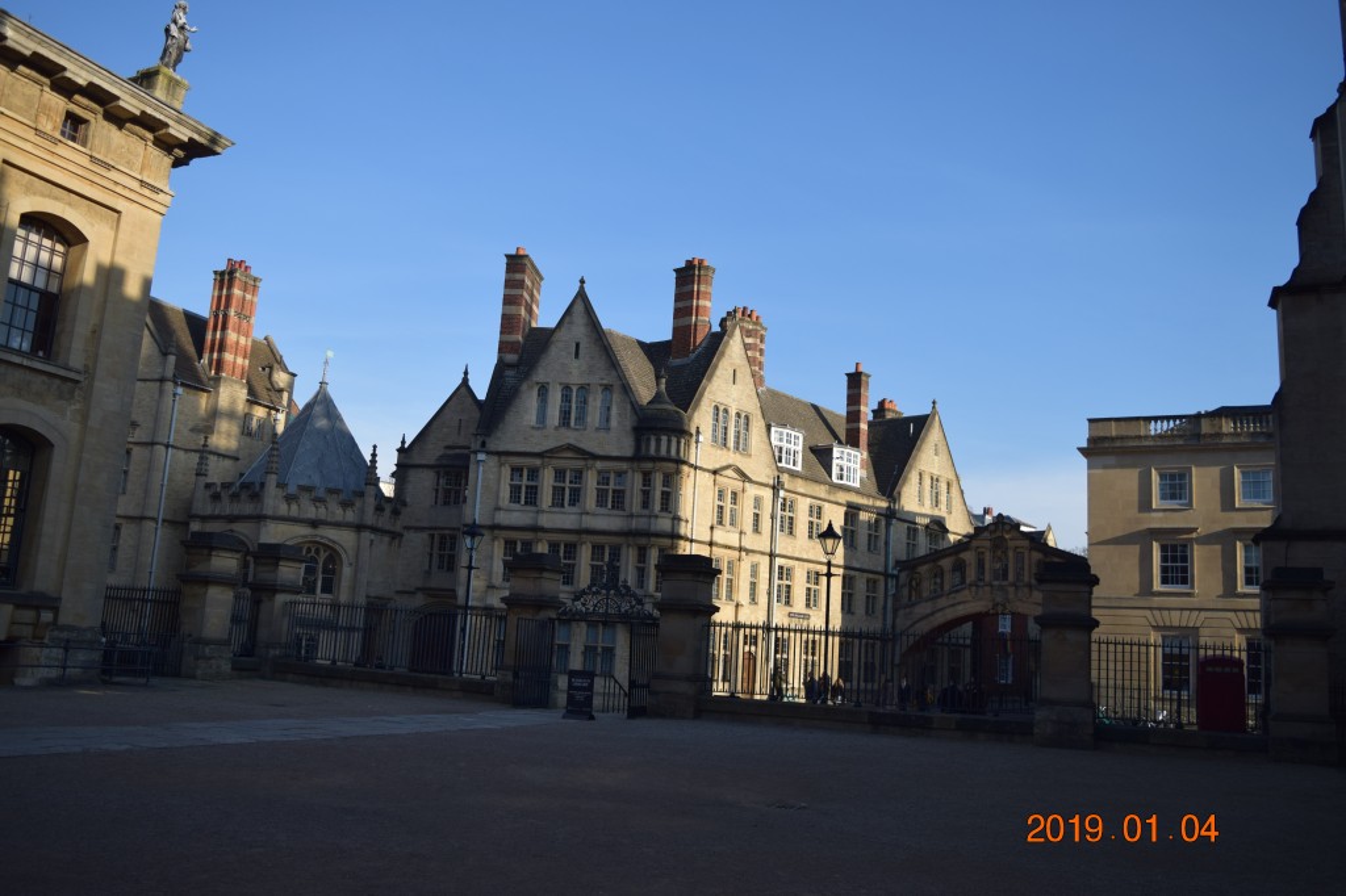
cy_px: 448
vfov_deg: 43.6
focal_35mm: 30
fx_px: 1121
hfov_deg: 61.9
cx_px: 673
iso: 200
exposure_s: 1/1600
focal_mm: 20
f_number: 3.5
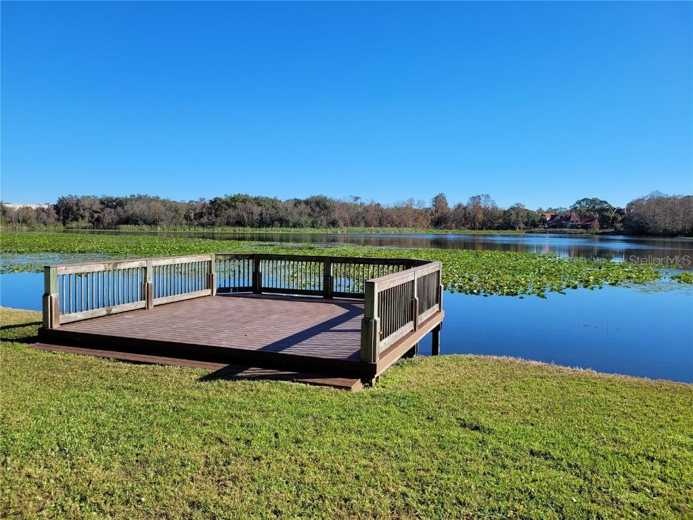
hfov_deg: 67.3
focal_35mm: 26
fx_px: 521
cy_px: 260
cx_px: 346
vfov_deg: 53.1
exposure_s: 1/2038
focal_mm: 5.4
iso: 40
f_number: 1.8
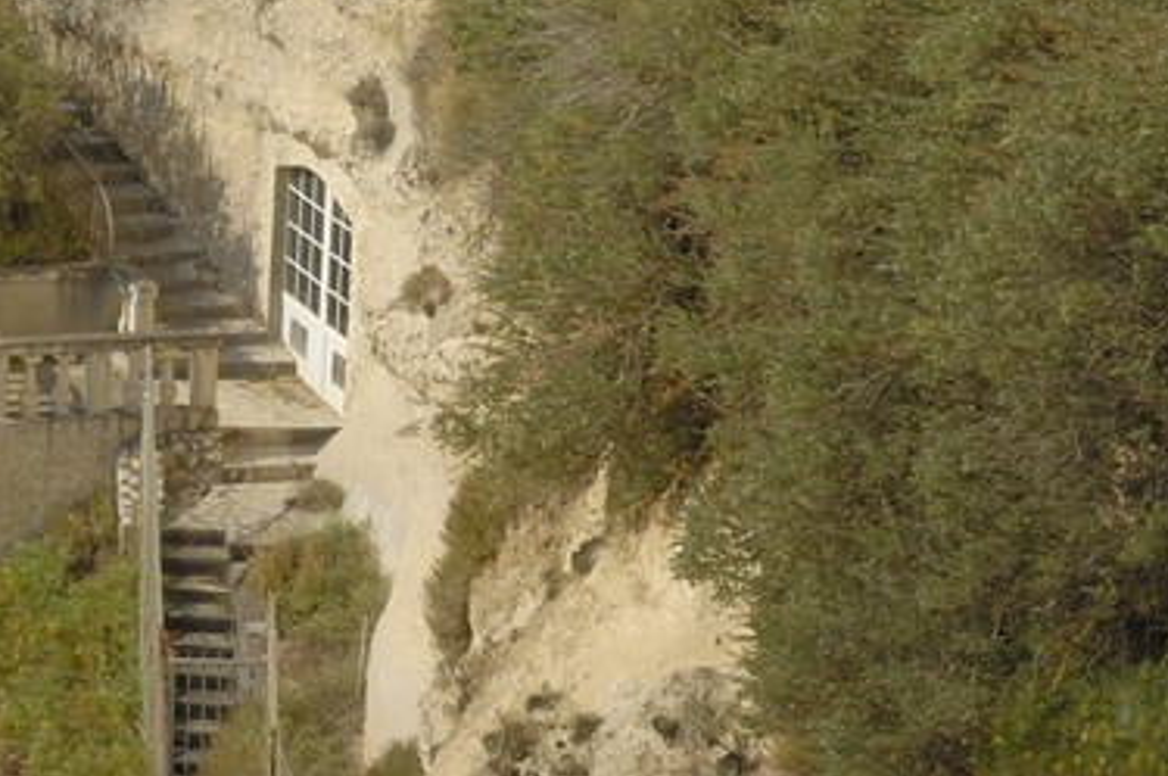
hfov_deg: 10.7
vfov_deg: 7.5
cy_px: -508
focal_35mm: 179
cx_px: -1053
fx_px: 5800
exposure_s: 1/160
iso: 100
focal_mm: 28
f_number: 12
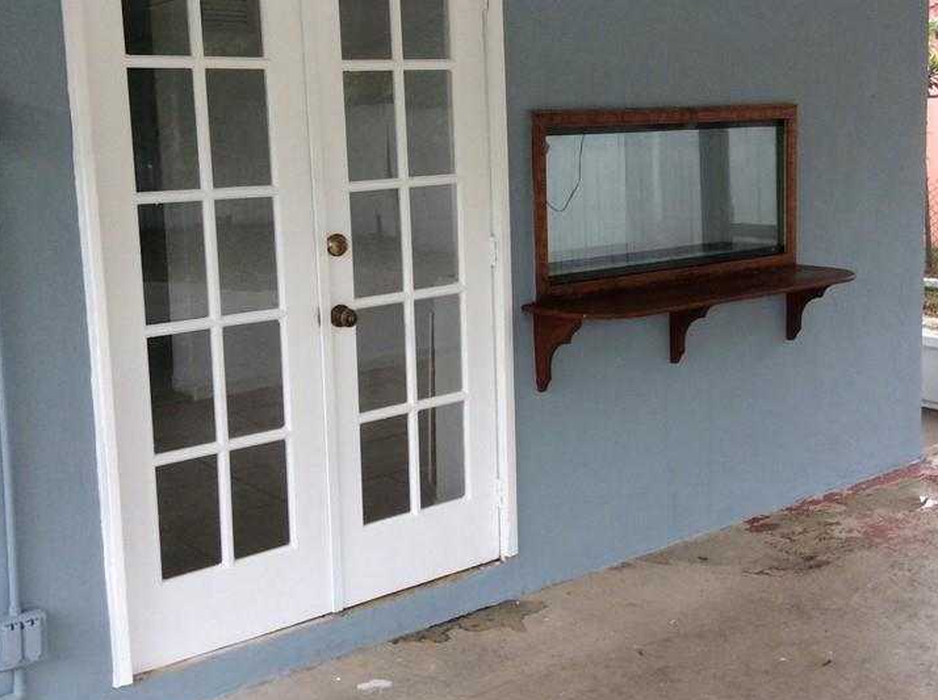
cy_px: 272
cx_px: 522
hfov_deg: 41.2
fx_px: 1244
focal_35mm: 46
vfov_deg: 31.3
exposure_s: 1/120
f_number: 2.4
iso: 50
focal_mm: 3.3
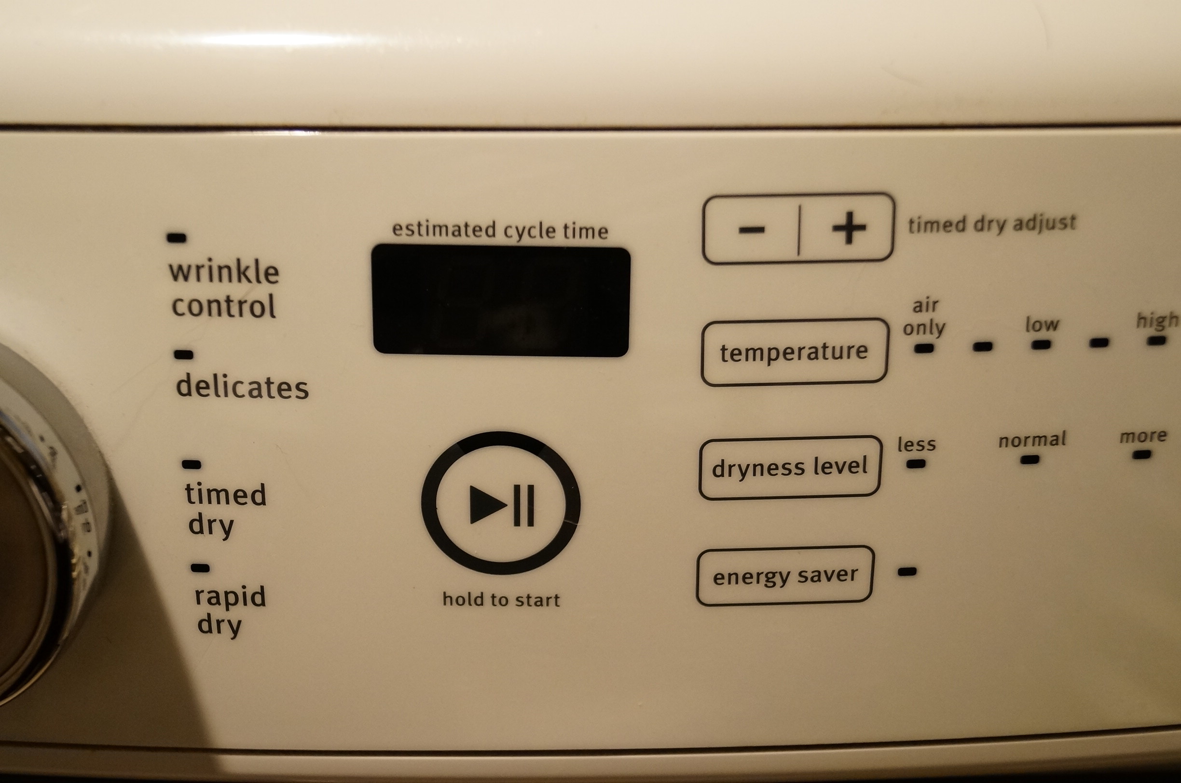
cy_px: 392
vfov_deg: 29.8
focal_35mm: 45
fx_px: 1474
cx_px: 590
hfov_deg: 43.7
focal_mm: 30
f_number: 4.5
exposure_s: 1/60
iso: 1250
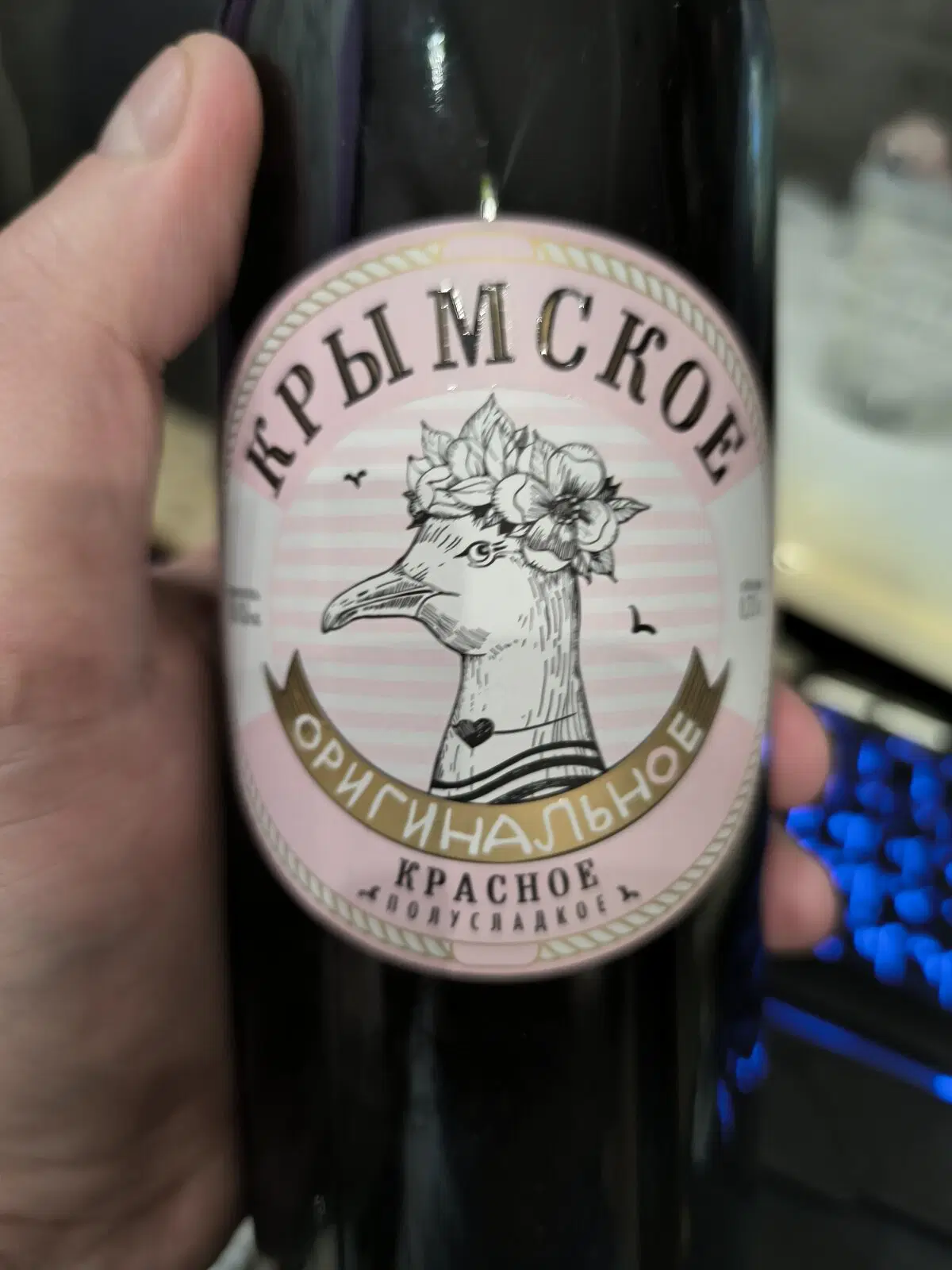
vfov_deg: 73.9
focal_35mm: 23
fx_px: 843
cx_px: 476
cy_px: 635
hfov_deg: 58.9
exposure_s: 1/20
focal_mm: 6.14
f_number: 1.65
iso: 1600
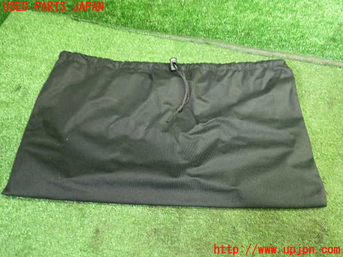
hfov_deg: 60.0
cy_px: 128
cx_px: 172
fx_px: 297
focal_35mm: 30
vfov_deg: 46.8
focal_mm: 5.4
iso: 500
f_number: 2.3
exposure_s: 1/30
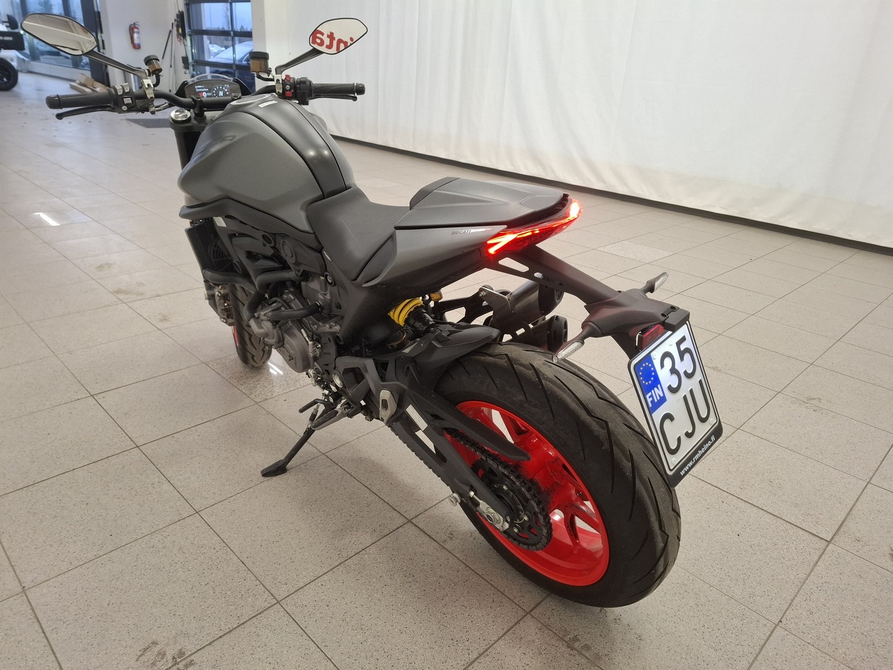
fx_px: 593
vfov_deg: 58.9
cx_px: 446
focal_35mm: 23
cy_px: 335
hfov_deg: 73.9
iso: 160
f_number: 1.8
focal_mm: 5.54
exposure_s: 1/100
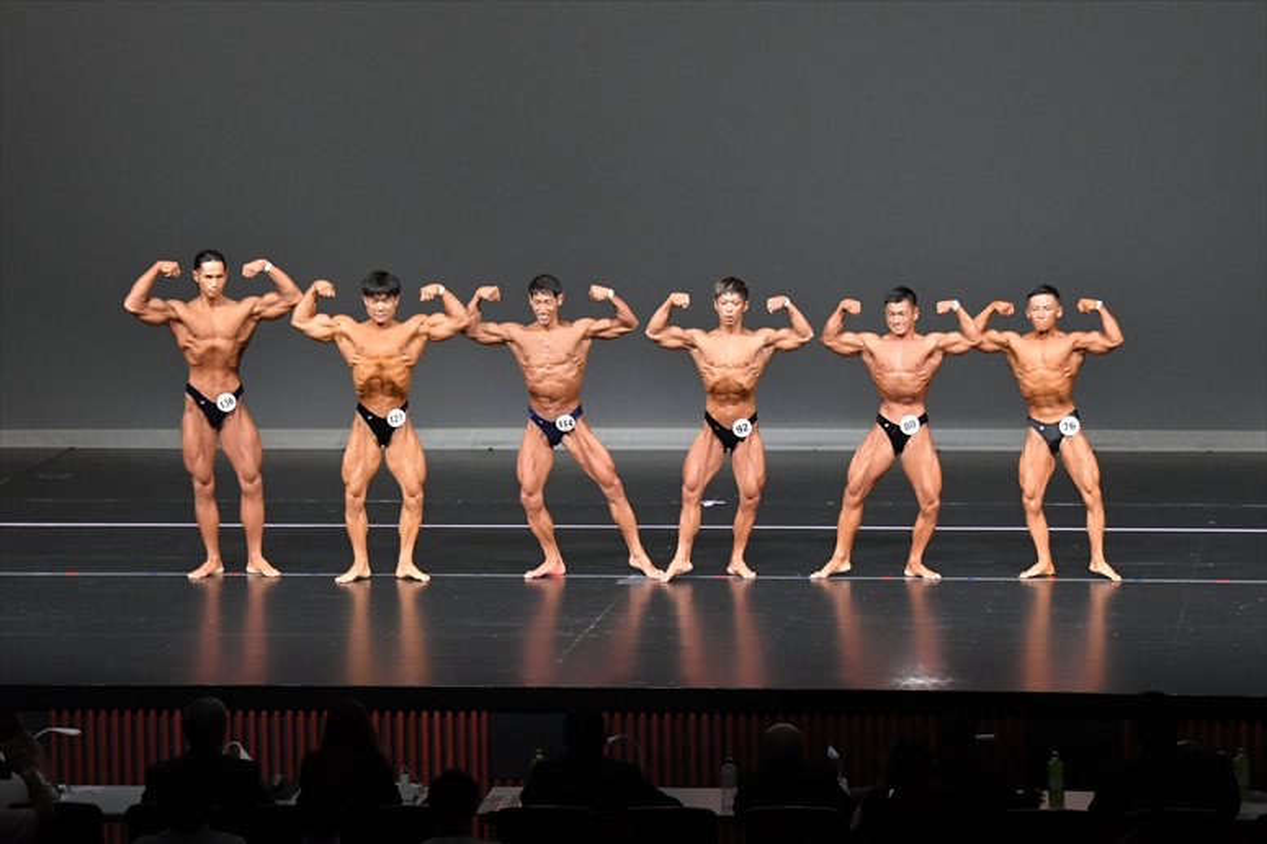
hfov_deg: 14.0
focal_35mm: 147
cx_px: 634
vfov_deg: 9.3
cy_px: 422
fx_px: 5171
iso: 5000
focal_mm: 98
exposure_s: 1/400
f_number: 5.6
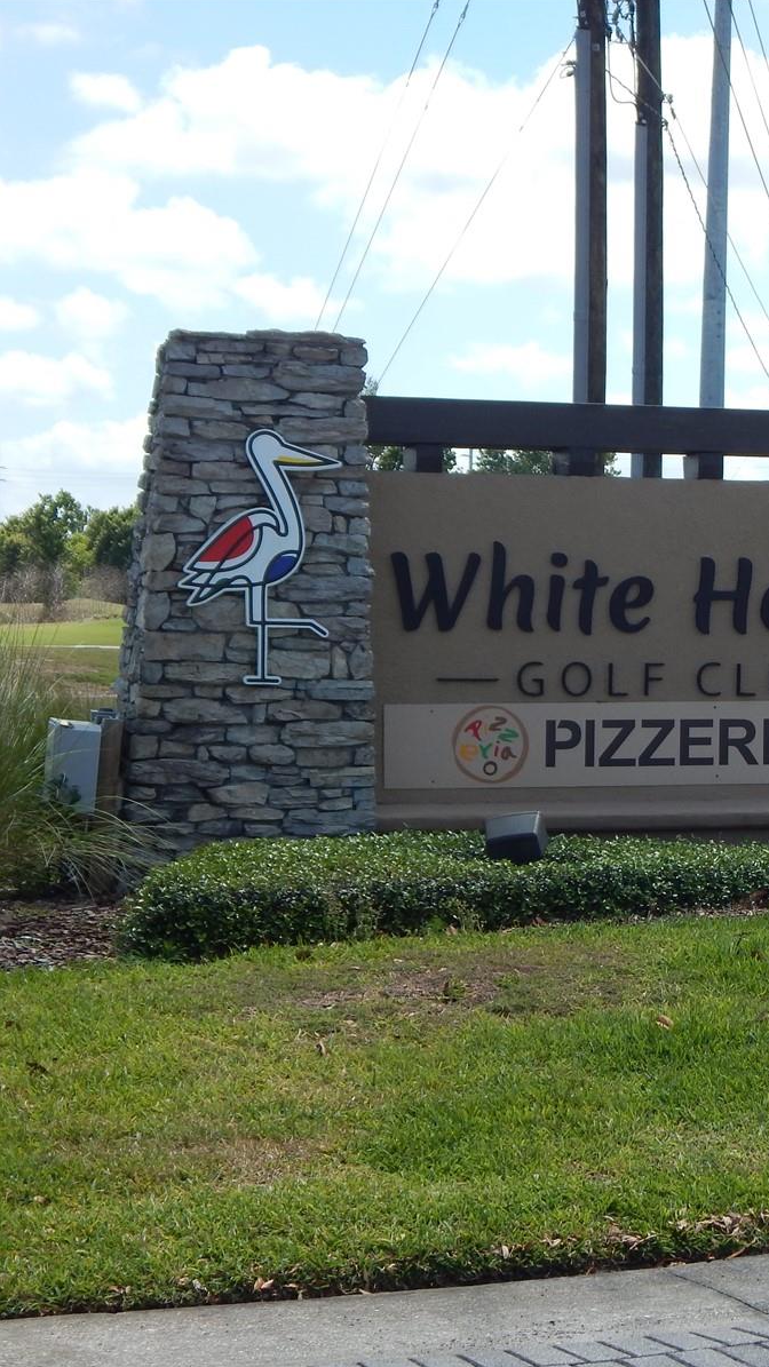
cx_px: 750
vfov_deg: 30.2
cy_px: 682
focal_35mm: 70
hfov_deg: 16.9
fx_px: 2538
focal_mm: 8.6
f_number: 3.7
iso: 125
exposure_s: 1/1000
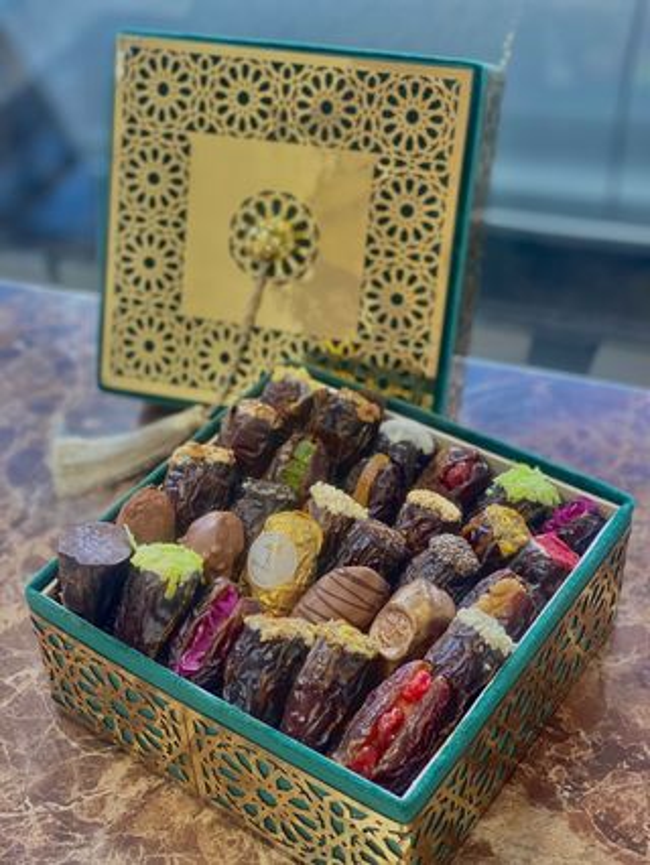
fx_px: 1301
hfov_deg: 28.1
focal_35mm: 52
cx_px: 325
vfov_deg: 36.8
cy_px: 432
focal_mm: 6
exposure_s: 1/100
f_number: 2
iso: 125
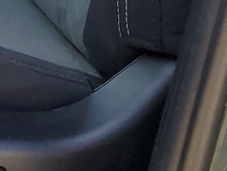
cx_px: -319
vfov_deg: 9.0
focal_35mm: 151
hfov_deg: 11.0
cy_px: -221
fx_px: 992
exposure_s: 1/385
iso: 50
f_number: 1.5
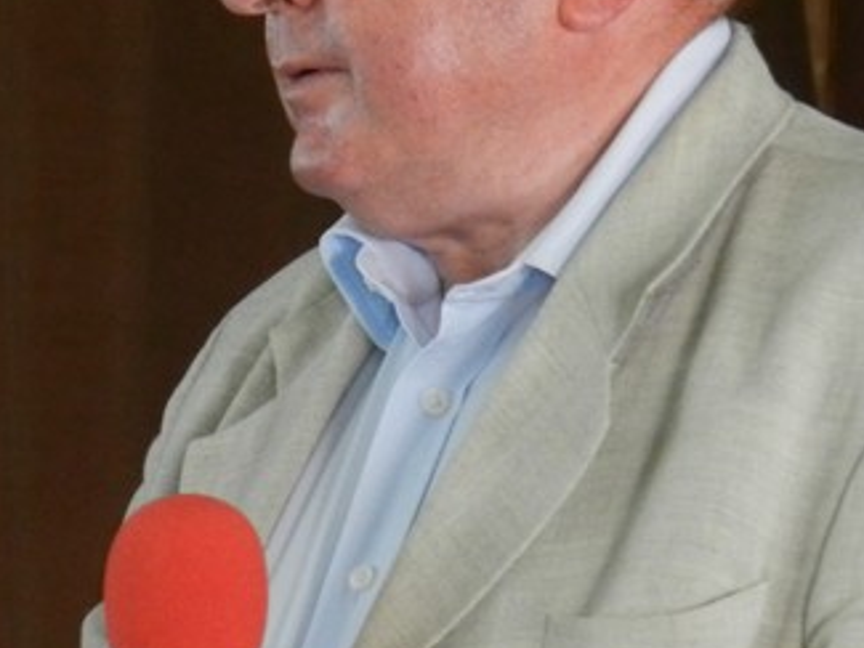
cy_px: 377
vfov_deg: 2.8
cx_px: 439
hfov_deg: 3.7
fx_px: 13208
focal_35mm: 529
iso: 200
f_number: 5.6
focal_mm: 38.2
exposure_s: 1/10
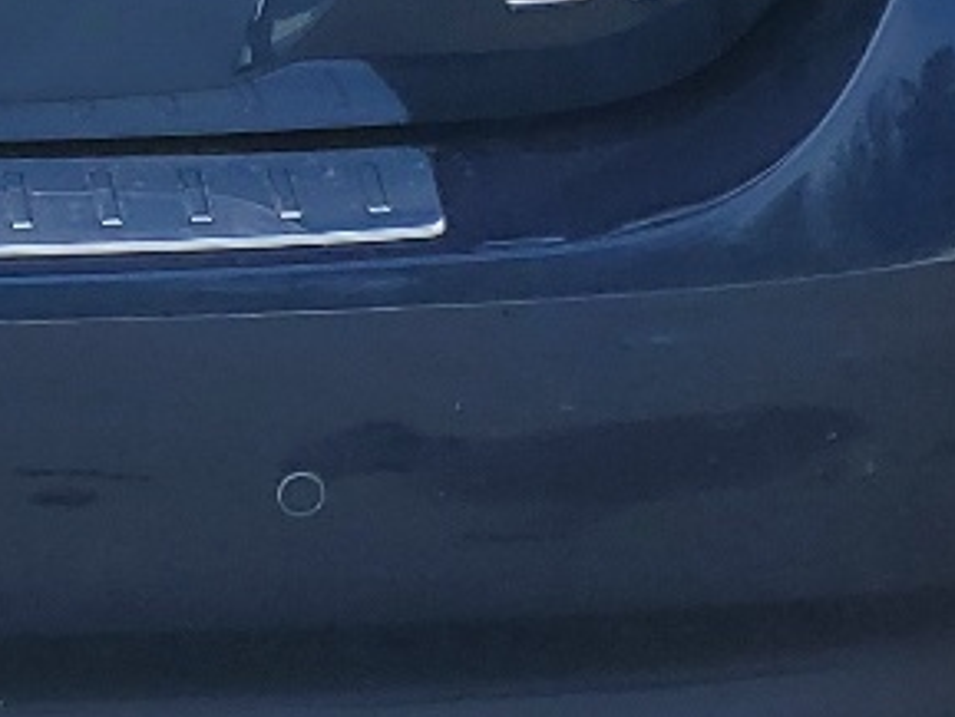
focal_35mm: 144
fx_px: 3974
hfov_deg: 12.9
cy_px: -387
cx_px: -512
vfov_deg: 10.0
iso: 50
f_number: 1.5
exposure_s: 1/2500
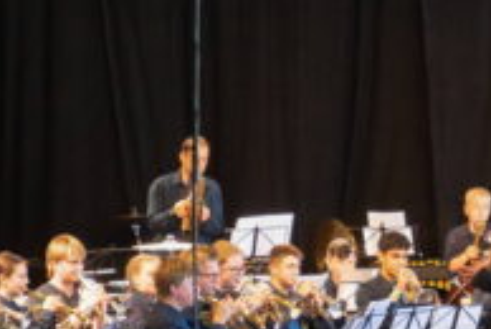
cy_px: 283
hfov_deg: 8.7
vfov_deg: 5.9
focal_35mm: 234
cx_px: 607
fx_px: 3196
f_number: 4
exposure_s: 1/160
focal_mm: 70
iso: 2500
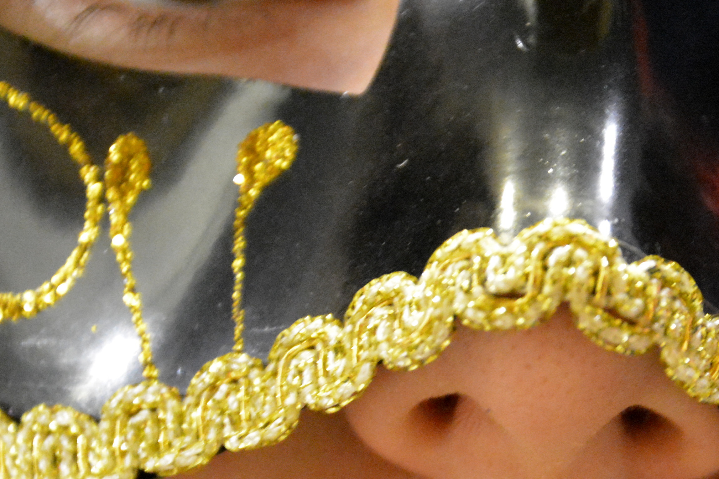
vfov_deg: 4.1
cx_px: 589
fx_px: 6656
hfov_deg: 6.2
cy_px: 312
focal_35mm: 333
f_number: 5.6
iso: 6400
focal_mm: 85
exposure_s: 1/10
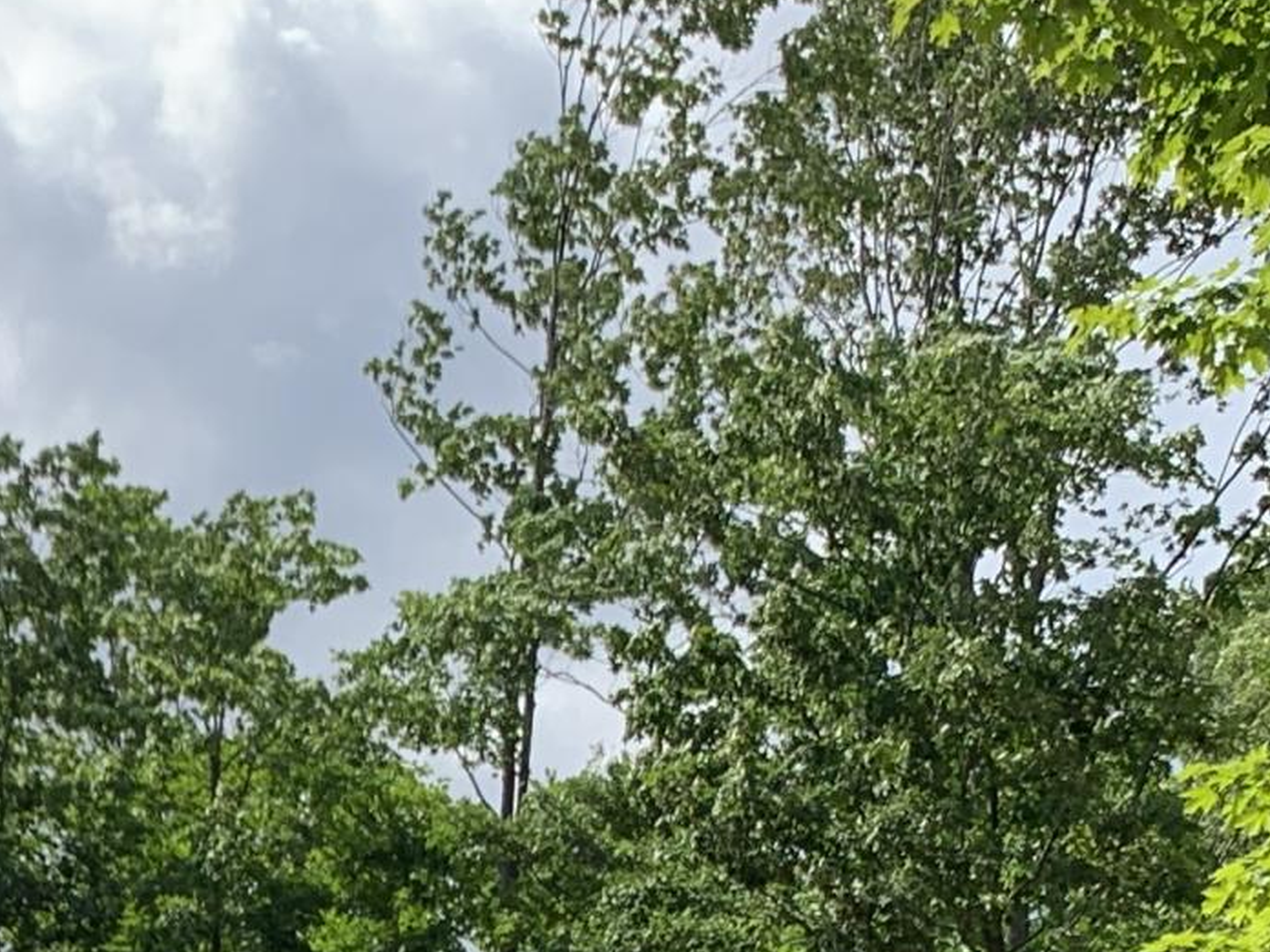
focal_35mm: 112
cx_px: -485
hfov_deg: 16.4
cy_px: 1534
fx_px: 4109
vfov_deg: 12.4
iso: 25
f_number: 1.8
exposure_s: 1/1610
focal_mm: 4.25
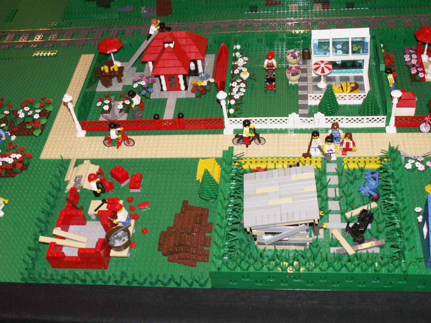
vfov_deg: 31.5
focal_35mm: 46
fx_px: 573
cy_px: 161
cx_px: 217
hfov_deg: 41.2
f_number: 2.8
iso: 160
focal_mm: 7.19
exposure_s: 1/50
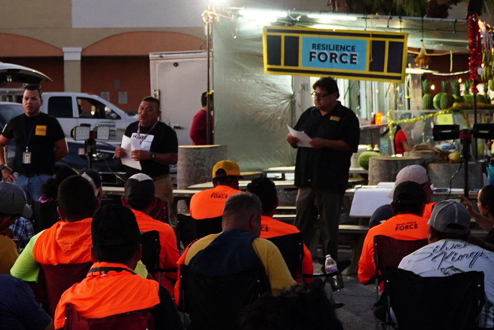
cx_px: 70
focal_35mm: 87
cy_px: 152
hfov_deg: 22.9
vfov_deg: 15.7
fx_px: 1195
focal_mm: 32
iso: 2000
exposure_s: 1/100
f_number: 4
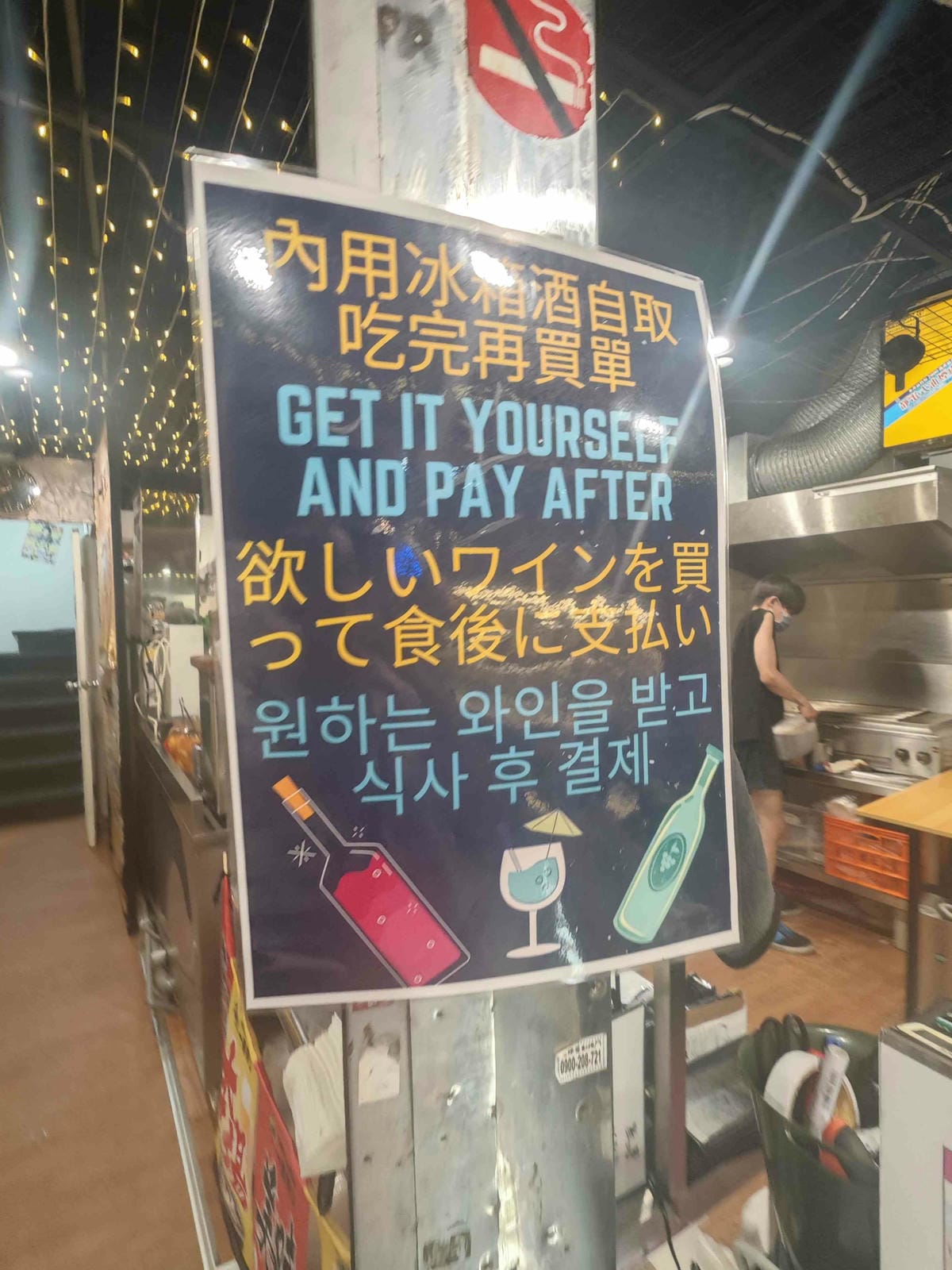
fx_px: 623
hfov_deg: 74.7
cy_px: 635
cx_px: 476
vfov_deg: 91.0
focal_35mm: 17
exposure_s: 1/30
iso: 200
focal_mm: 2.03
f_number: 1.8
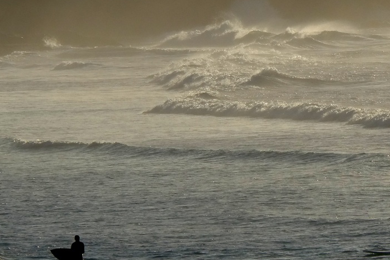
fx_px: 8567
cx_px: 365
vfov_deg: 1.7
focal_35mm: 791
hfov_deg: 2.6
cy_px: 22
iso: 500
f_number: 20
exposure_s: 1/1000
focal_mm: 230
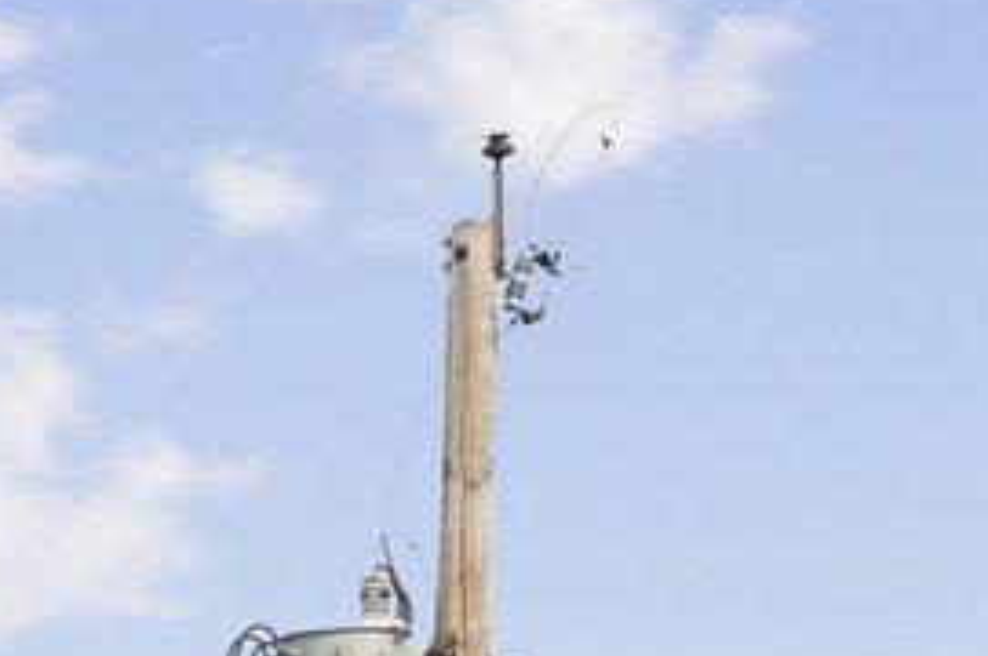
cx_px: -2435
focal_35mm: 242
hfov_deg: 7.1
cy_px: 800
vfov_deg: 5.6
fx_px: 6634
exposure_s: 1/1000
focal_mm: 32
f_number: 8
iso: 400
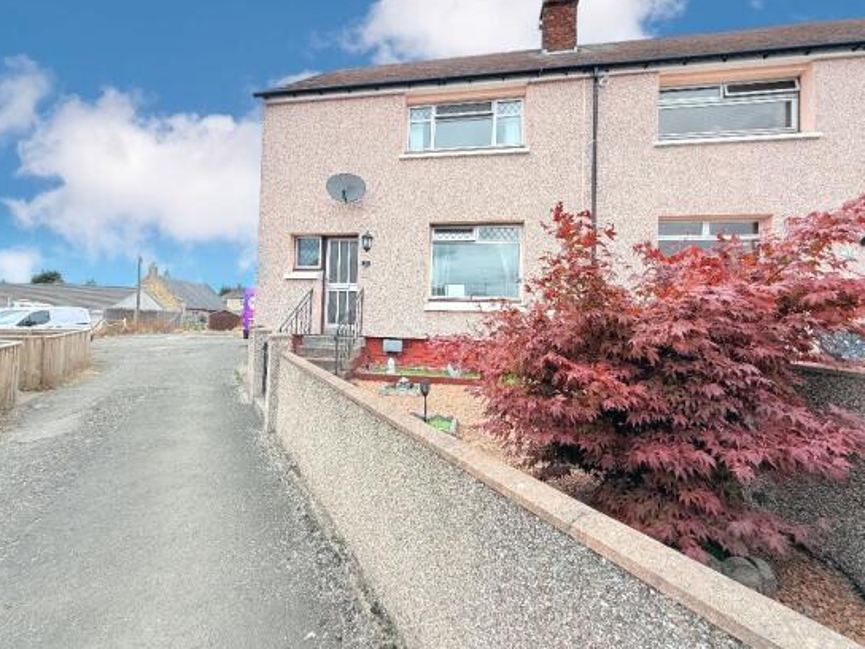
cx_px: 417
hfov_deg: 98.1
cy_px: 311
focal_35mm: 15
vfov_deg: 81.7
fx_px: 375
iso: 50
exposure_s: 1/1001
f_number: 2.2
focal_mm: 2.22
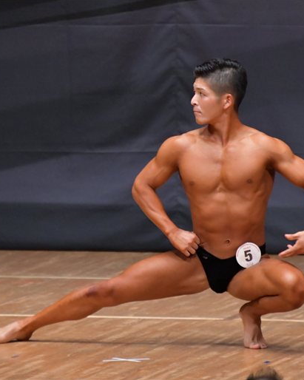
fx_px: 7166
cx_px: 158
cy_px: 190
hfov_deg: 2.4
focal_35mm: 637
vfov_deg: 3.0
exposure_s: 1/400
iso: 6400
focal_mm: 300
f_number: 5.6
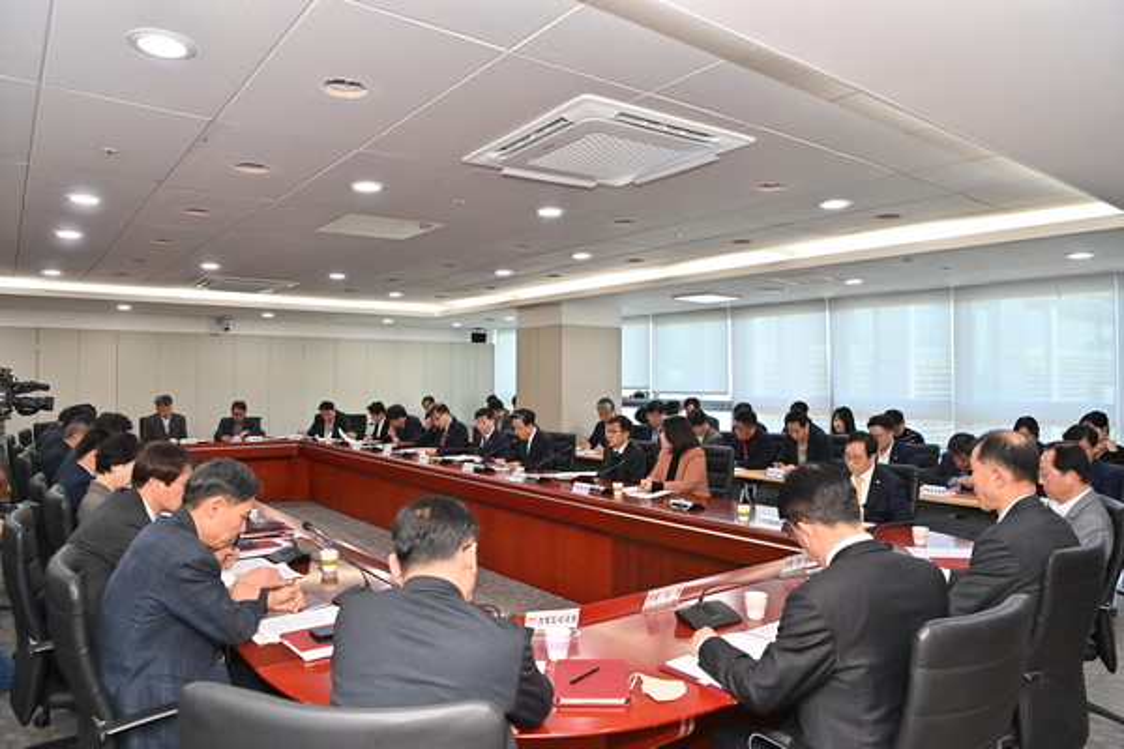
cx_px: 562
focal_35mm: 24
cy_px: 374
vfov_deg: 53.1
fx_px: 749
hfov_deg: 73.7
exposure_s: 1/200
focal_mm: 24
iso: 1600
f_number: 5.6
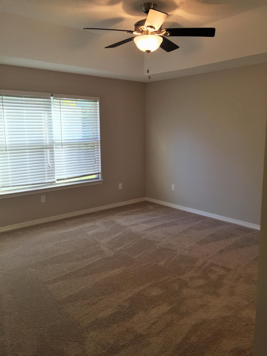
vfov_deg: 61.7
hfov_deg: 48.2
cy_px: 178
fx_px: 298
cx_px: 134
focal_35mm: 29
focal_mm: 4.15
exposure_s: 1/40
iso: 32
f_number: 2.2
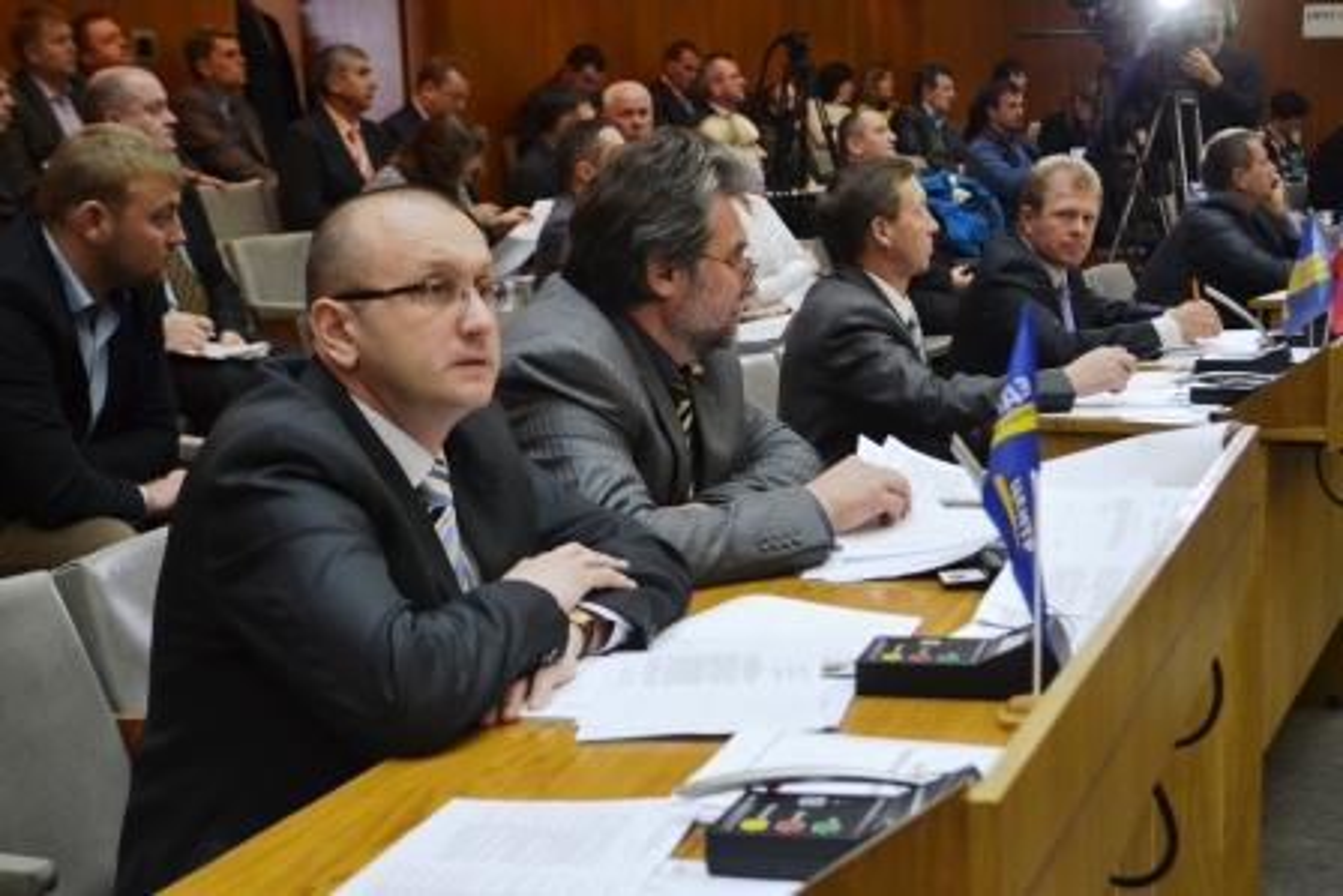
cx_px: 672
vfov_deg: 23.8
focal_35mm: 57
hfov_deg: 35.0
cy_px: 448
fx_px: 2127
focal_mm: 38
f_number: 5
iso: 1000
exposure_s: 1/15
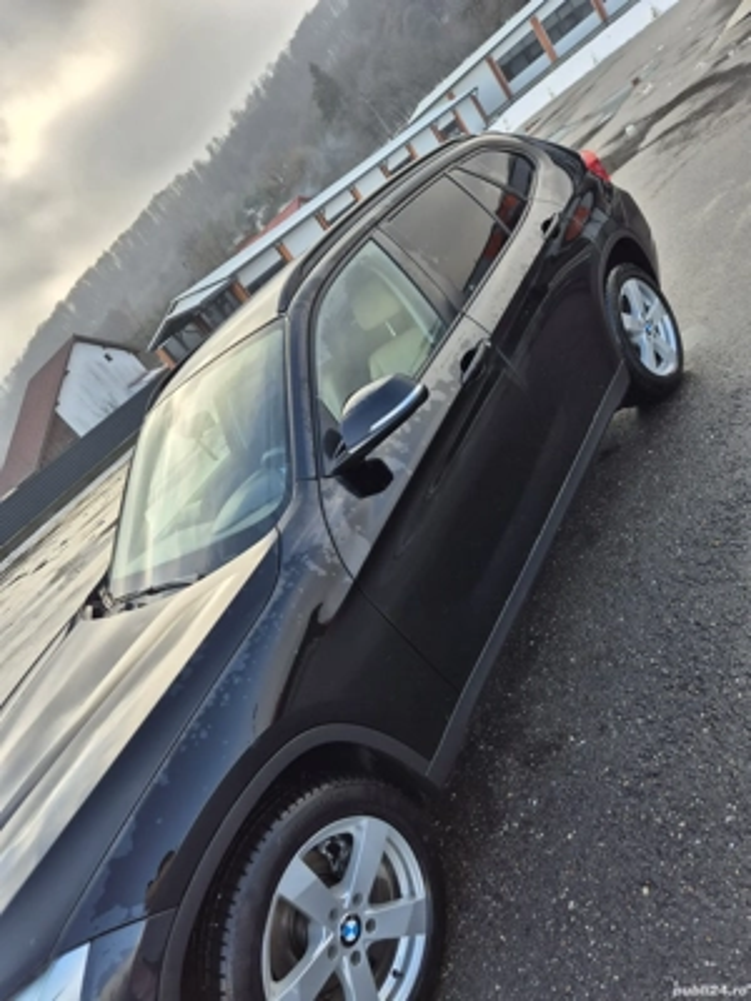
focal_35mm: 23
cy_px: 500
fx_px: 665
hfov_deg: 58.9
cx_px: 376
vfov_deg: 73.9
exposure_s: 1/656
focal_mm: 5.4
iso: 25
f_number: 1.8
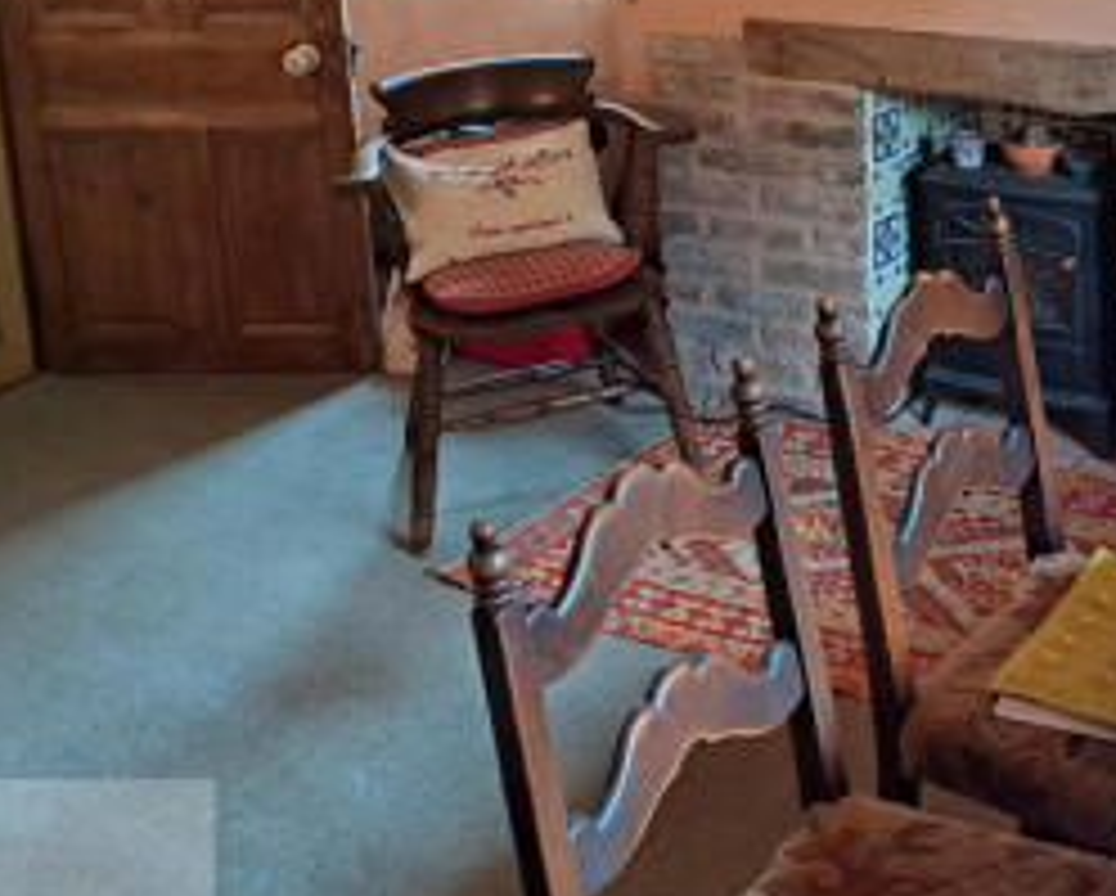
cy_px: 124
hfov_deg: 33.3
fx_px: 1819
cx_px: 871
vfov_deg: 26.9
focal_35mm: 55
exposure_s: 1/50
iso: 160
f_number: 1.8
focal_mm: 5.23
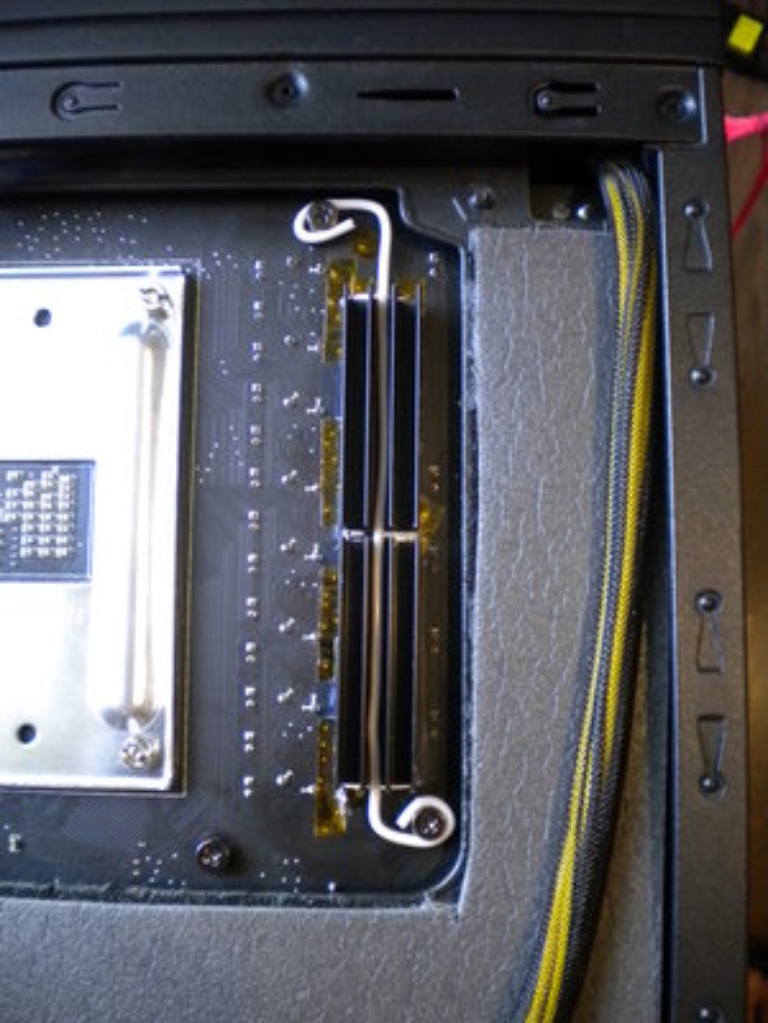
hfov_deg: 40.7
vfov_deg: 52.6
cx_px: 384
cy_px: 512
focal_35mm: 35
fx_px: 1035
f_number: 3.1
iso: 400
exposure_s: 1/11.6
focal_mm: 6.3
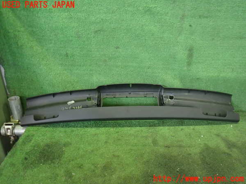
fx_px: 213
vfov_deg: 46.8
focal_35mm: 30
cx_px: 123
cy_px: 92
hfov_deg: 60.0
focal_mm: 5.4
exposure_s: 1/30
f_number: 2.3
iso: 640
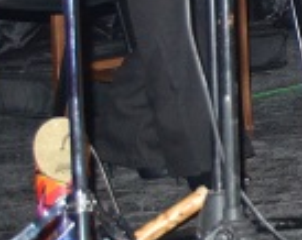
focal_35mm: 171
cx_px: 811
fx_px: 1525
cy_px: -274
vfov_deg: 8.4
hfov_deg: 9.5
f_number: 3.5
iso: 800
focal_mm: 18
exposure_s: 1/60
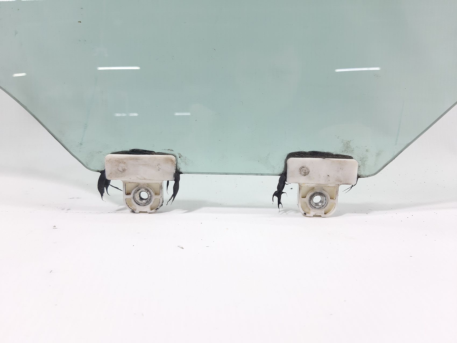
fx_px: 356
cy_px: 172
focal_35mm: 27
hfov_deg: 65.3
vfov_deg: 51.3
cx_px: 228
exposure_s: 1/50
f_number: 1.7
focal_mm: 3.93
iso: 64
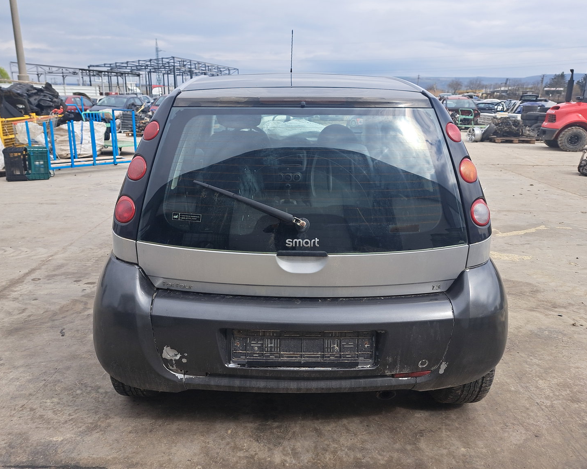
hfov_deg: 65.9
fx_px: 452
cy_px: 227
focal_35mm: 26
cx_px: 265
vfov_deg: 54.9
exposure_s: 1/891
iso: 50
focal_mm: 5.23
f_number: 1.8
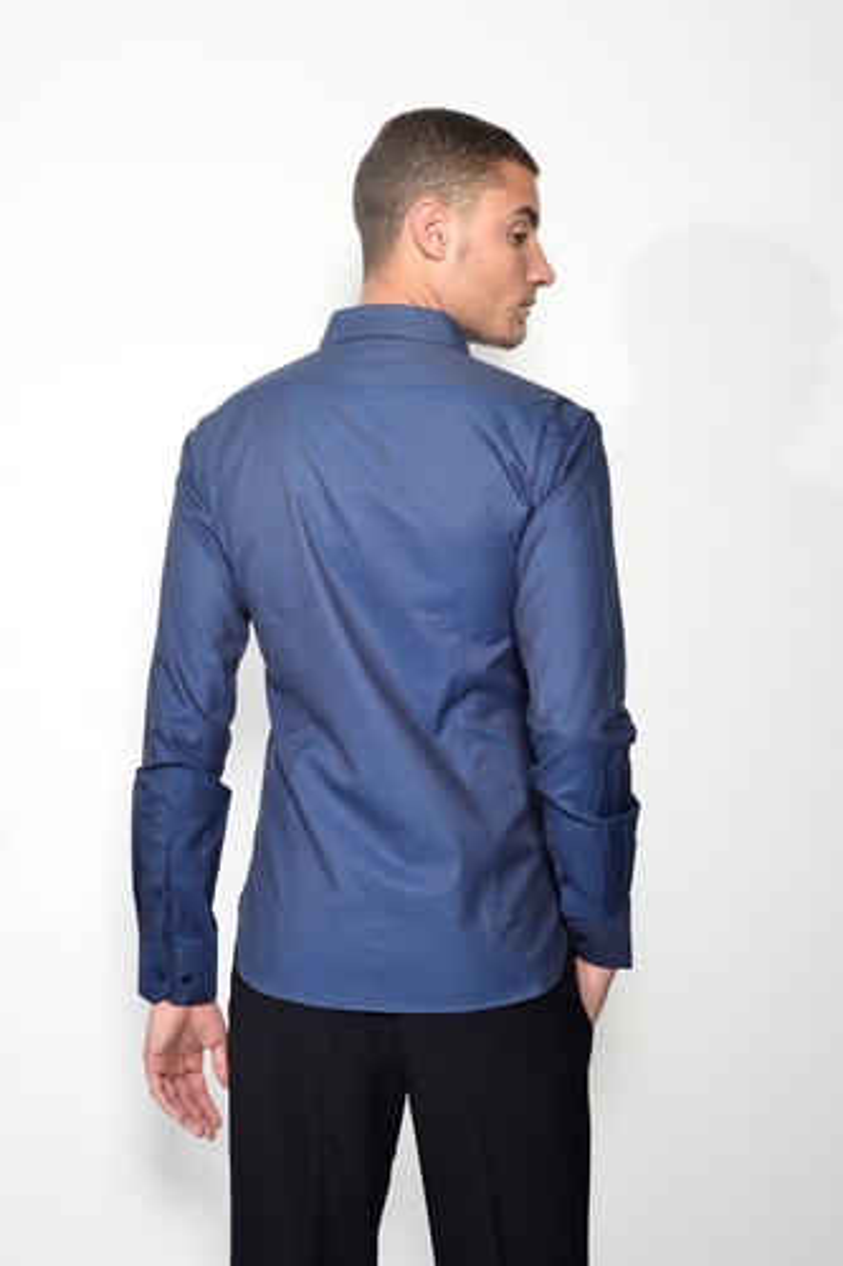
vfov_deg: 39.6
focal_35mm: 50
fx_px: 1757
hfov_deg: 27.0
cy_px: 633
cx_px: 422
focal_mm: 50
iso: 400
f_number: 11
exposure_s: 1/160
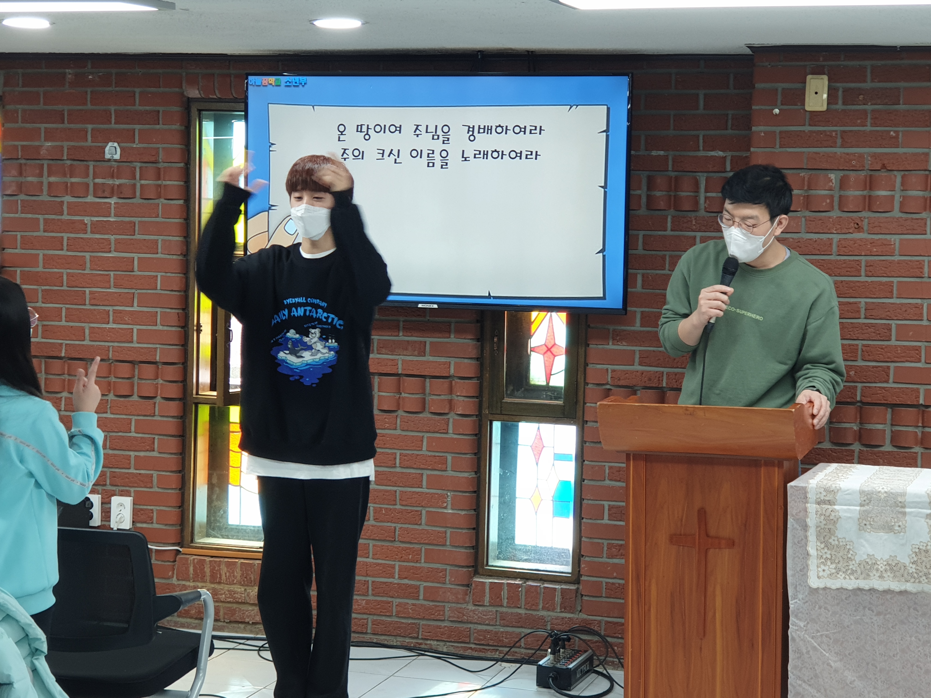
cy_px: 349
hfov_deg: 36.8
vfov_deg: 28.0
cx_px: 466
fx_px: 1399
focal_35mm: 52
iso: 100
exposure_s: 1/30
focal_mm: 6
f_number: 2.4
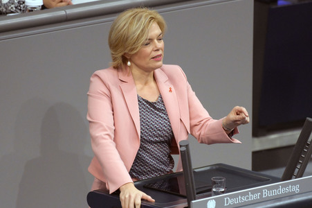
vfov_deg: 3.4
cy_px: 104
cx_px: 156
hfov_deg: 5.2
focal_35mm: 400
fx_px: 3464
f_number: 5.6
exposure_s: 1/400
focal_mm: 400
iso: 10000
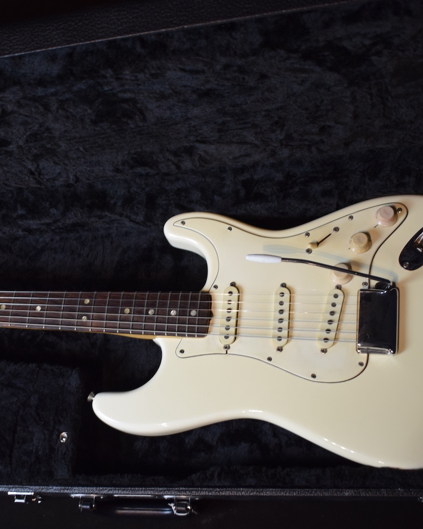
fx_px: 762
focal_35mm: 49
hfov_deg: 30.8
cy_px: 264
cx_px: 142
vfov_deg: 38.3
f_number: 3.8
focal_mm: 23
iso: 640
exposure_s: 1/30
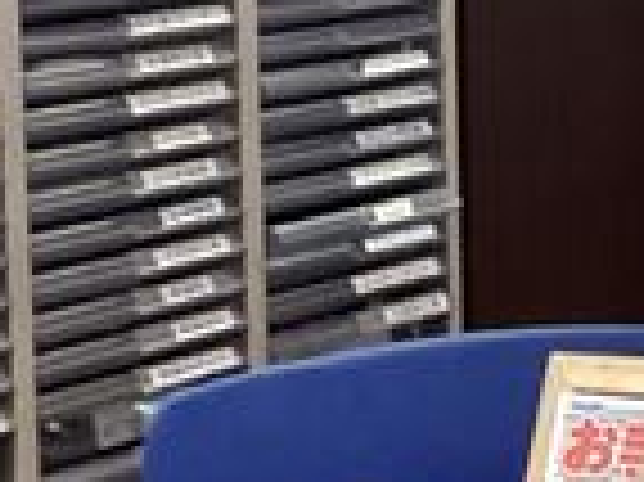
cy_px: -50
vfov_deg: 11.2
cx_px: 1202
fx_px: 2417
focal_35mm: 130
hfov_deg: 13.4
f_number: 2.4
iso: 200
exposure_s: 1/60
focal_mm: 3.3
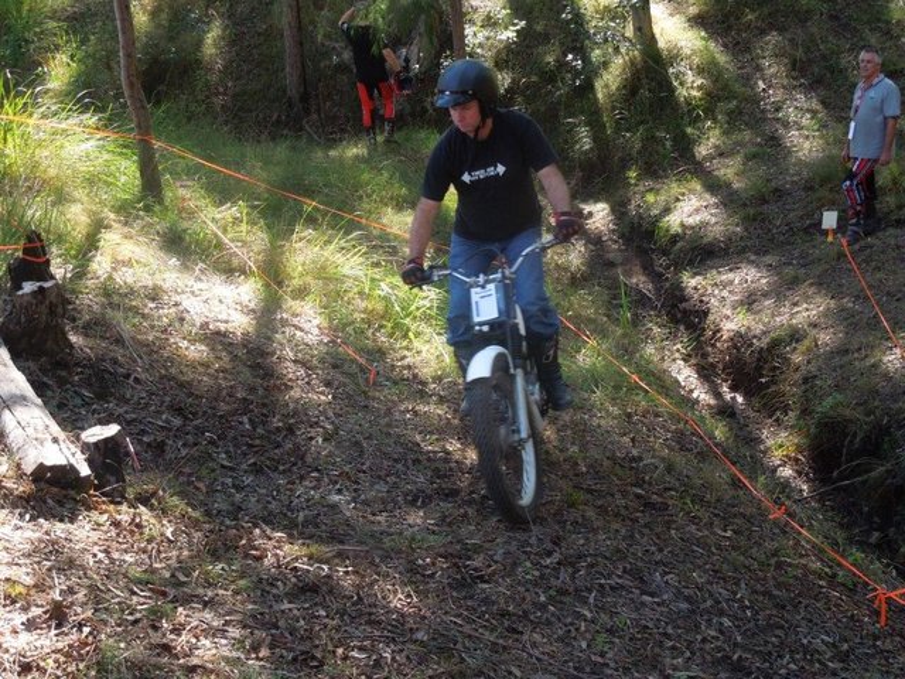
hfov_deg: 35.5
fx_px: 1412
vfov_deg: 27.0
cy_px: 340
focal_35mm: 54
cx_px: 452
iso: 110
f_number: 4.2
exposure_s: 1/50
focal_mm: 9.8
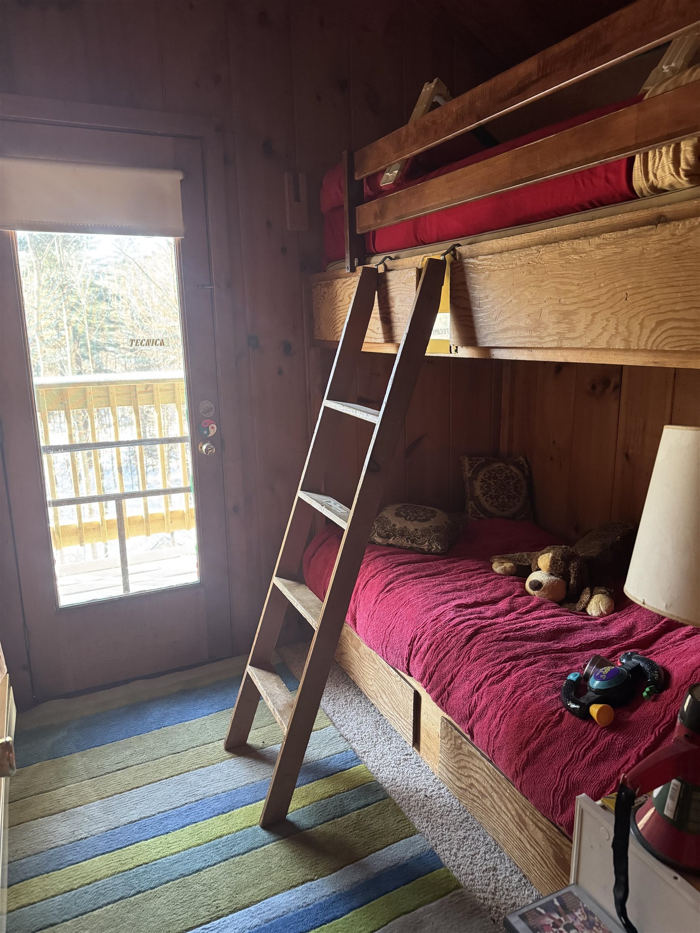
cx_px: 350
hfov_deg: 56.8
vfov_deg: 71.6
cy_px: 466
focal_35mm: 24
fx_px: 647
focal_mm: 6.76
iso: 800
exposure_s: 1/60
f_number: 1.78
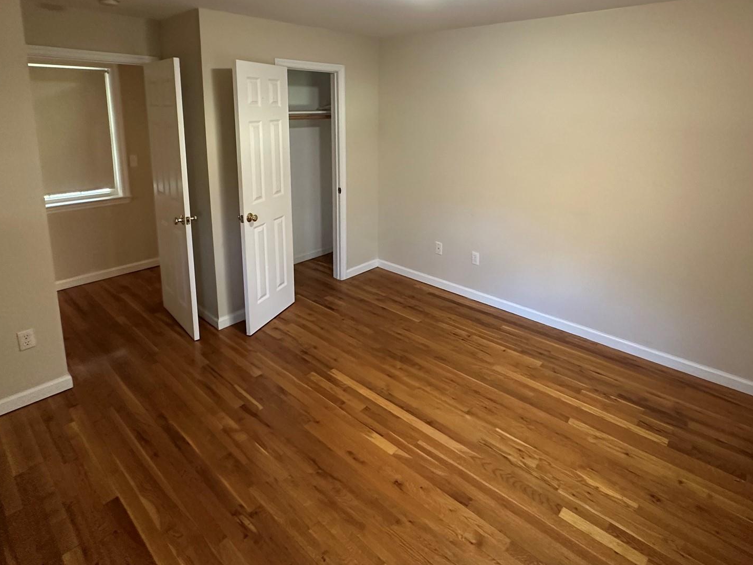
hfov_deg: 81.6
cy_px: 180
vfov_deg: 63.9
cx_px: 405
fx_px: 435
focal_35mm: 20
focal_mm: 2.22
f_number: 2.2
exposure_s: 1/60
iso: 400
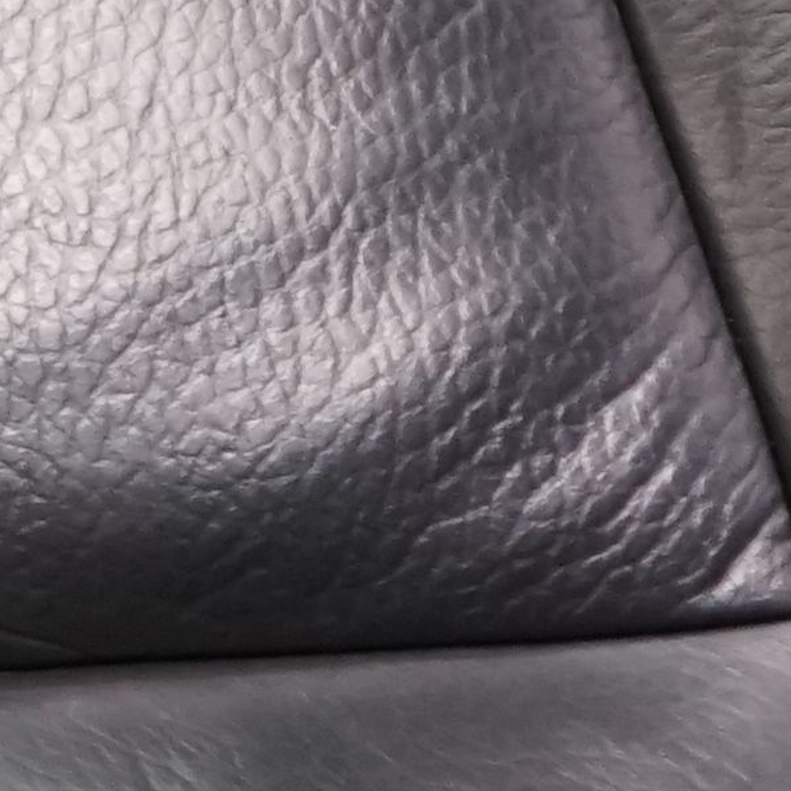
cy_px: -1619
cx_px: -2638
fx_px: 9565
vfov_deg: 4.5
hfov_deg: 4.3
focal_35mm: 370
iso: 1600
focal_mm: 43
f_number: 5
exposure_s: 1/20
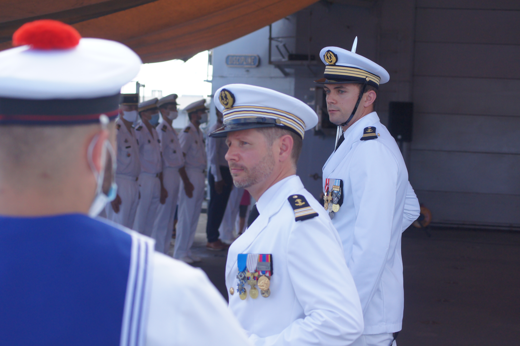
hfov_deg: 24.6
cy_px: 173
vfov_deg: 16.5
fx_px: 1191
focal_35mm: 82
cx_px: 260
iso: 400
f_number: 5.6
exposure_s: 1/1000
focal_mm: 55
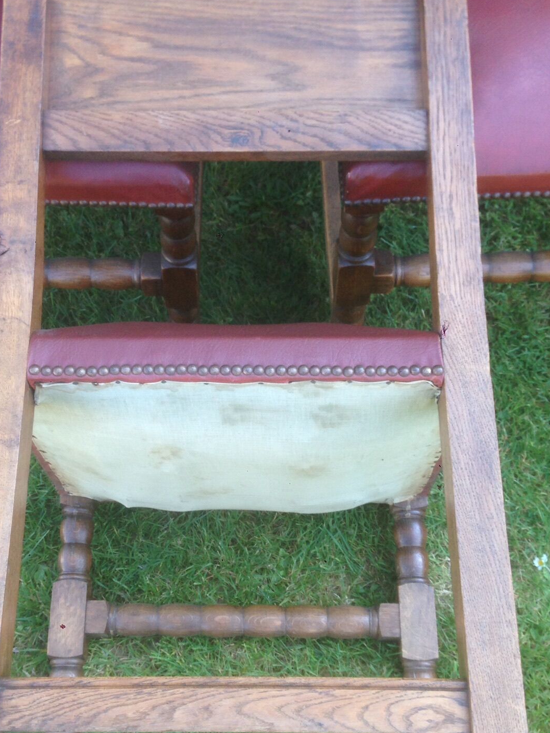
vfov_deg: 39.6
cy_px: 393
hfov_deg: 30.2
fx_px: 1017
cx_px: 236
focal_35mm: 48
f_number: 2.4
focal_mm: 4.12
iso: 50
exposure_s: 1/120
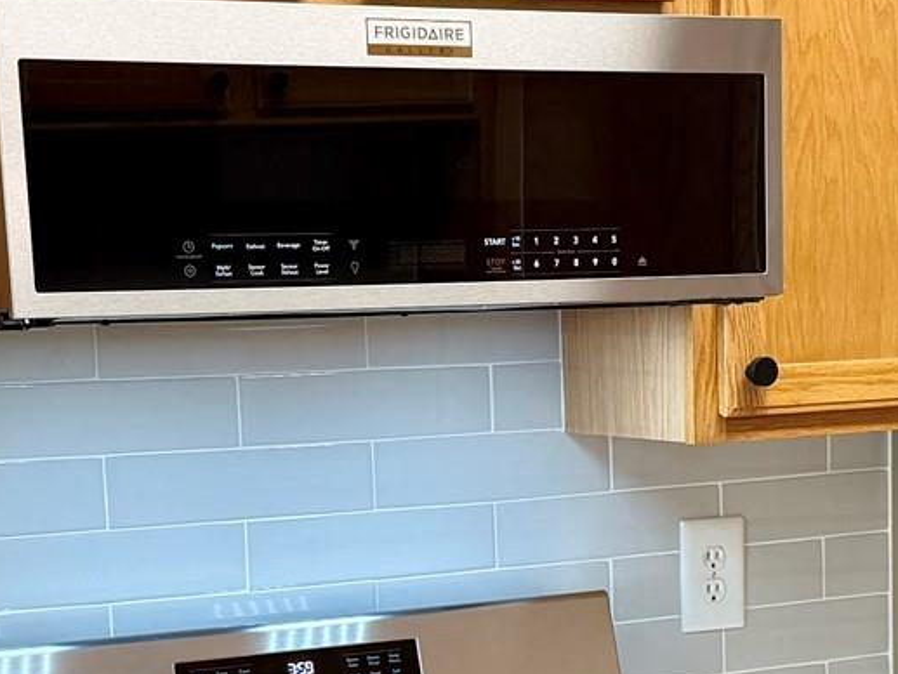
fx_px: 2465
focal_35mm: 95
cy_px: 697
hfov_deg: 20.6
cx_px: 575
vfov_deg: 15.3
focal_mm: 6.76
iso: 160
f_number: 1.78
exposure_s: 1/120
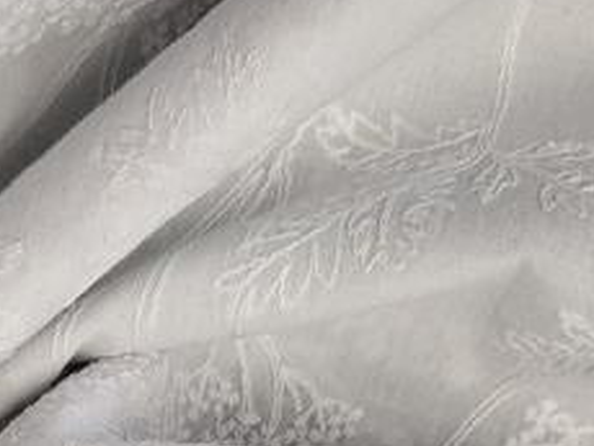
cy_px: 650
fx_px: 1460
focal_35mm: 85
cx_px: 0
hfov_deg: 22.1
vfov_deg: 16.1
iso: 50
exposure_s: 1/100
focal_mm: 4.25
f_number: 1.8
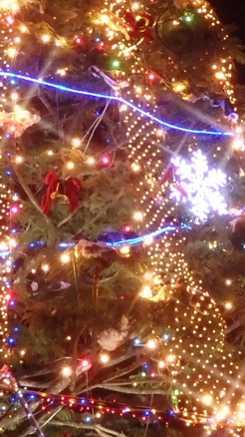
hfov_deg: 10.7
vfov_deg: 19.0
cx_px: 226
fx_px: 1295
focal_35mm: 112
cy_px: 113
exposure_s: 1/20
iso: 800
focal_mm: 6
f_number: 3.4
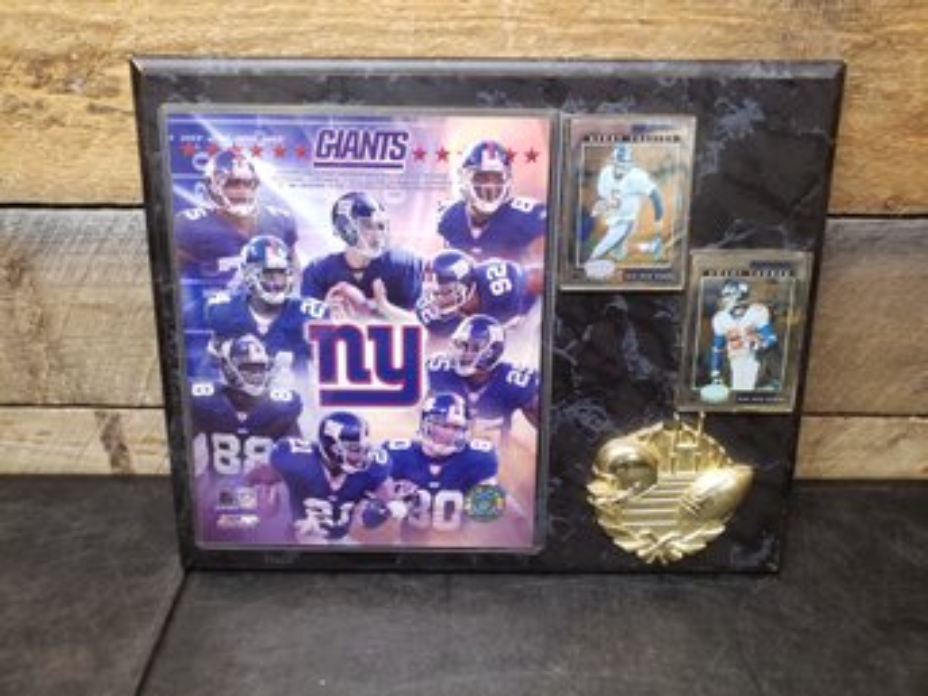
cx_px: 464
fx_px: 697
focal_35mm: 26
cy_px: 348
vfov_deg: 53.0
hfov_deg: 67.3
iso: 250
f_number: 2.4
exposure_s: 1/20
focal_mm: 4.3
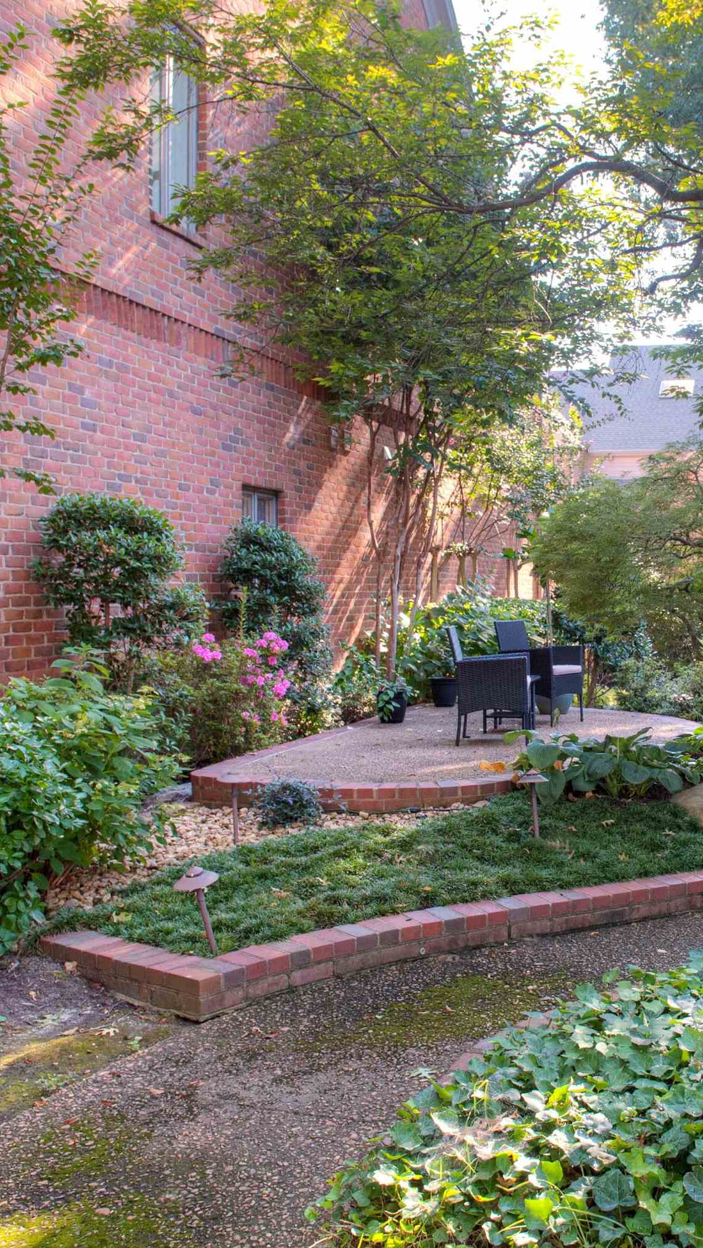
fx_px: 1259
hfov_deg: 29.8
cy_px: 623
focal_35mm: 38
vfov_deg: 52.8
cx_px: 640
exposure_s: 1/500
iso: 640
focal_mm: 24
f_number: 5
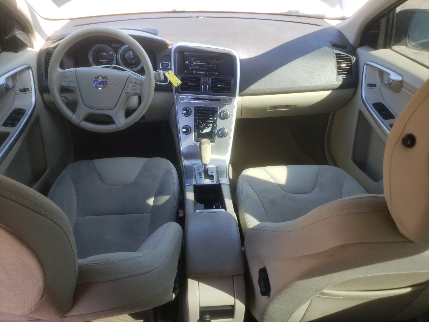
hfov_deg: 67.3
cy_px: 161
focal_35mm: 26
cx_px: 214
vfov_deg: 53.1
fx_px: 322
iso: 50
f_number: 1.5
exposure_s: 1/204
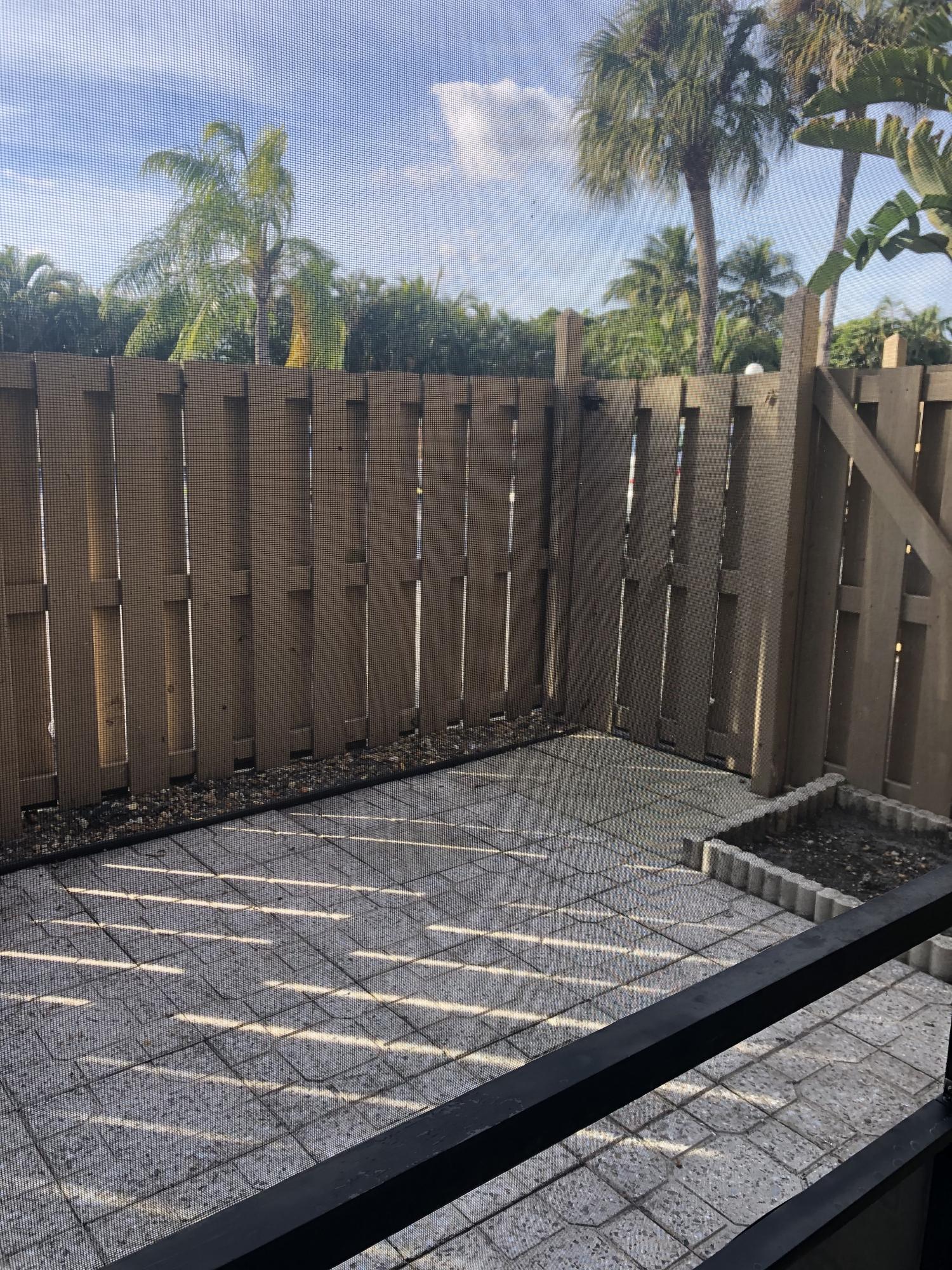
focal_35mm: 28
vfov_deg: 63.4
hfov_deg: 49.7
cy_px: 635
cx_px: 476
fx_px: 1027
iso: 20
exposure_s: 1/217
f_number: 1.8
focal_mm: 3.99
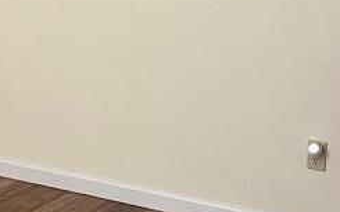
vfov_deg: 17.8
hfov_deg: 28.0
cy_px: 24
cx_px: 64
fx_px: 667
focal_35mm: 72
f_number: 1.5
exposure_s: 1/60
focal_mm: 5.7
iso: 200
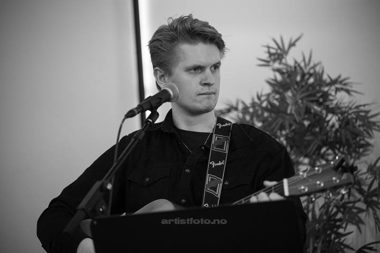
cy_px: 126
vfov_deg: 9.1
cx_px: 190
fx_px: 1583
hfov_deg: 13.7
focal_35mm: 150
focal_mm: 150
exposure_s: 1/640
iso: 1600
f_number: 2.8
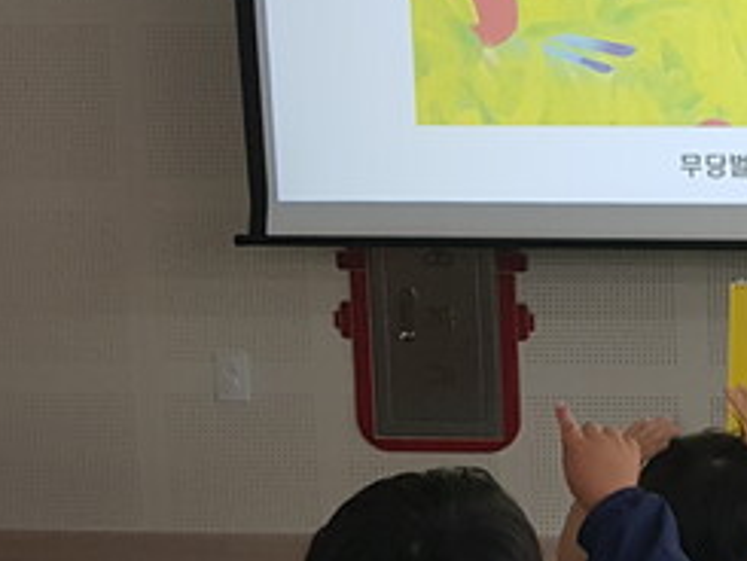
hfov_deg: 17.3
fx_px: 2202
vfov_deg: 14.5
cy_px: 418
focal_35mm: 102
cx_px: 1122
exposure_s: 1/60
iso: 100
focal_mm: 4.2
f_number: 1.7
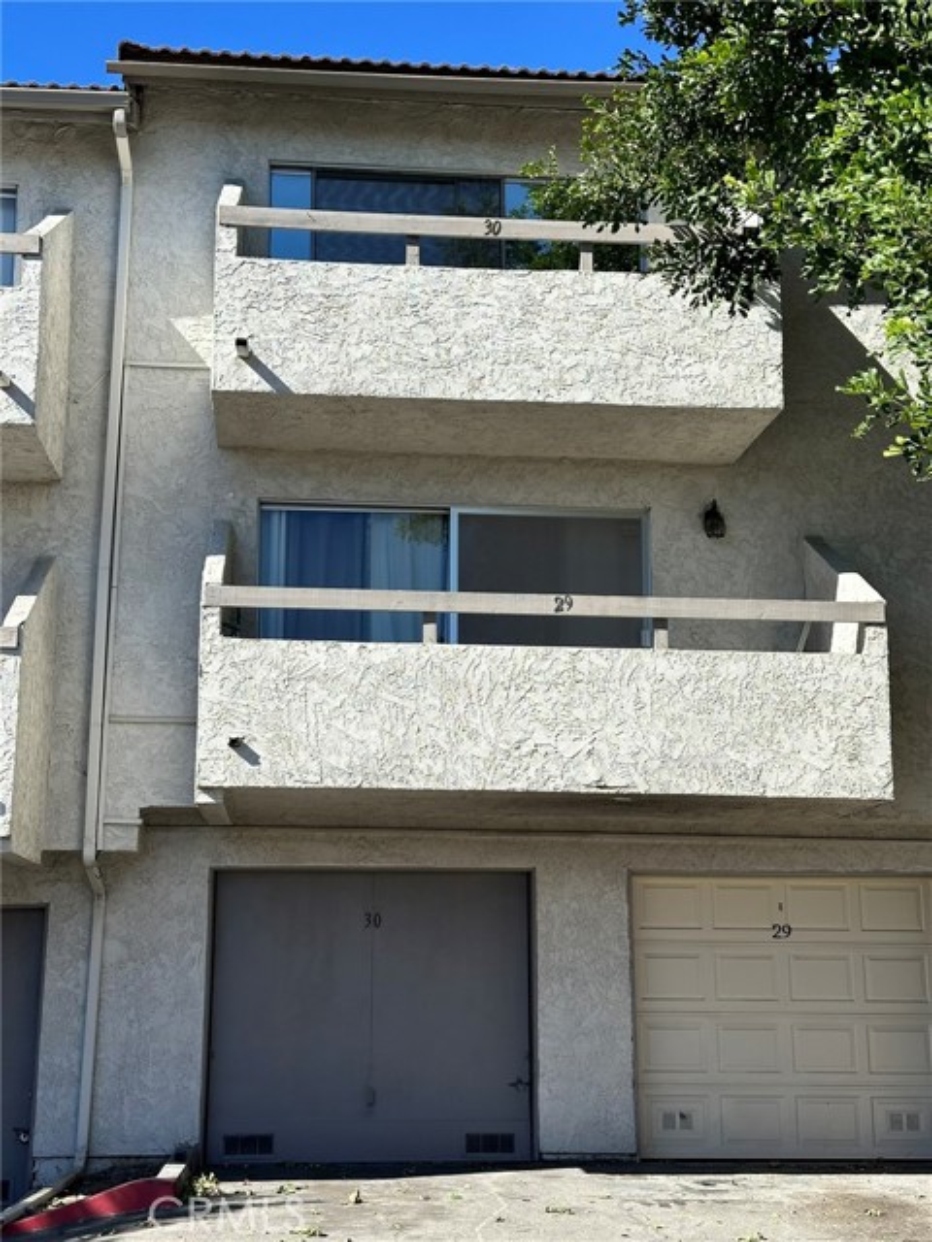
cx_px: 466
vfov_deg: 39.7
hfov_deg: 30.3
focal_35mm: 48
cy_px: 621
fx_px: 1723
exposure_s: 1/3155
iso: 64
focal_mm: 6.86
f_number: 1.78
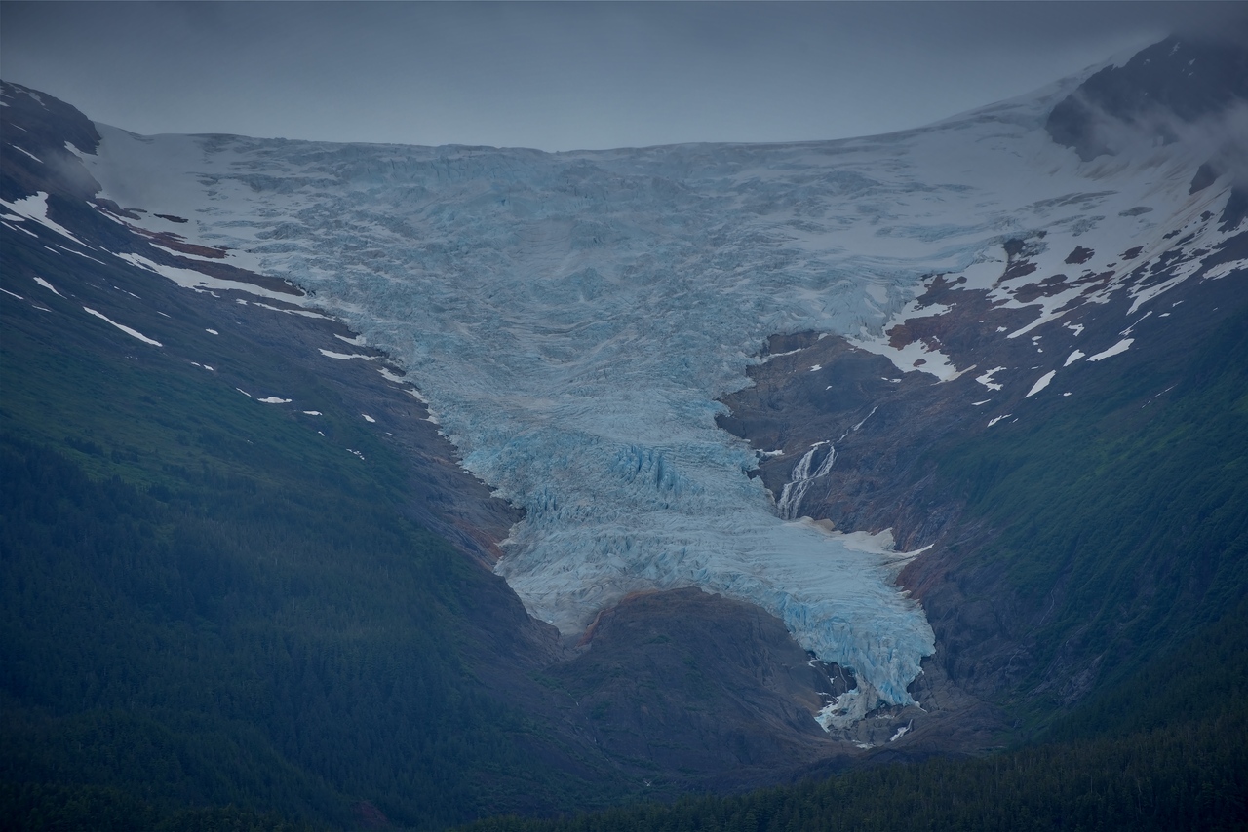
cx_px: 624
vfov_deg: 8.3
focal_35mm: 165
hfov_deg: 12.4
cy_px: 416
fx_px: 5721
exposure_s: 1/400
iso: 100
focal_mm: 165
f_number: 9
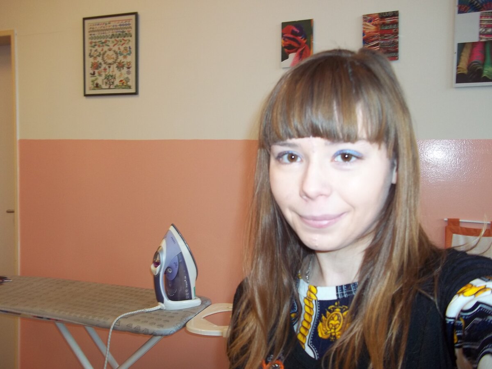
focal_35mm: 32
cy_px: 184
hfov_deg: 56.8
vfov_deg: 44.2
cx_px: 246
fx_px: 455
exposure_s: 1/30
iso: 80
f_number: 2.9
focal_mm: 5.7
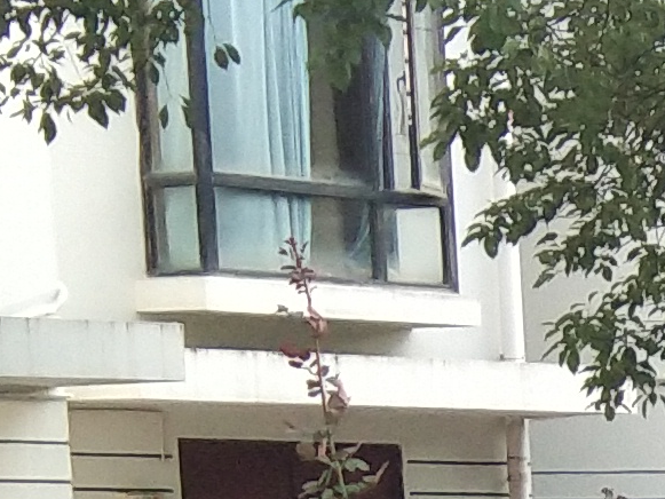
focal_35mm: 222
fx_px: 4266
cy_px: 1094
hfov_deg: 8.0
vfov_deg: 6.4
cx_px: 1743
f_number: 2.2
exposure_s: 1/100
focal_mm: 3.69
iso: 80
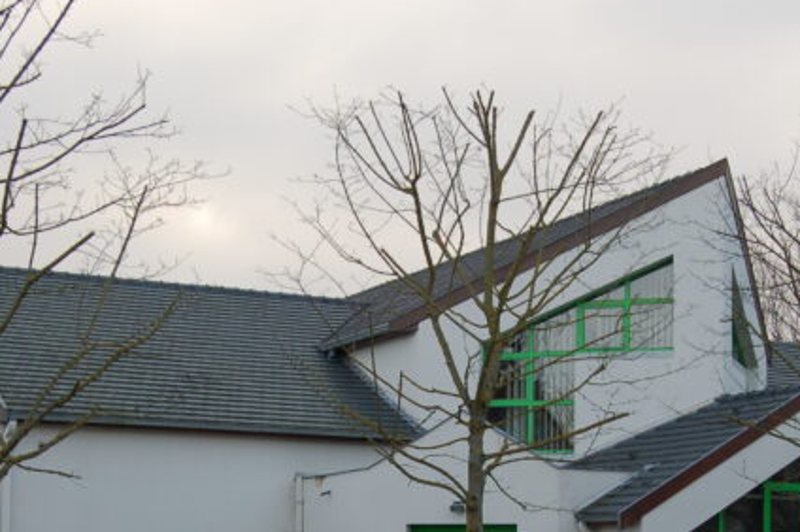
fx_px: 1688
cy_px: 474
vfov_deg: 17.7
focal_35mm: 76
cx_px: 451
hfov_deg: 26.6
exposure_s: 1/160
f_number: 6.3
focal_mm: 28
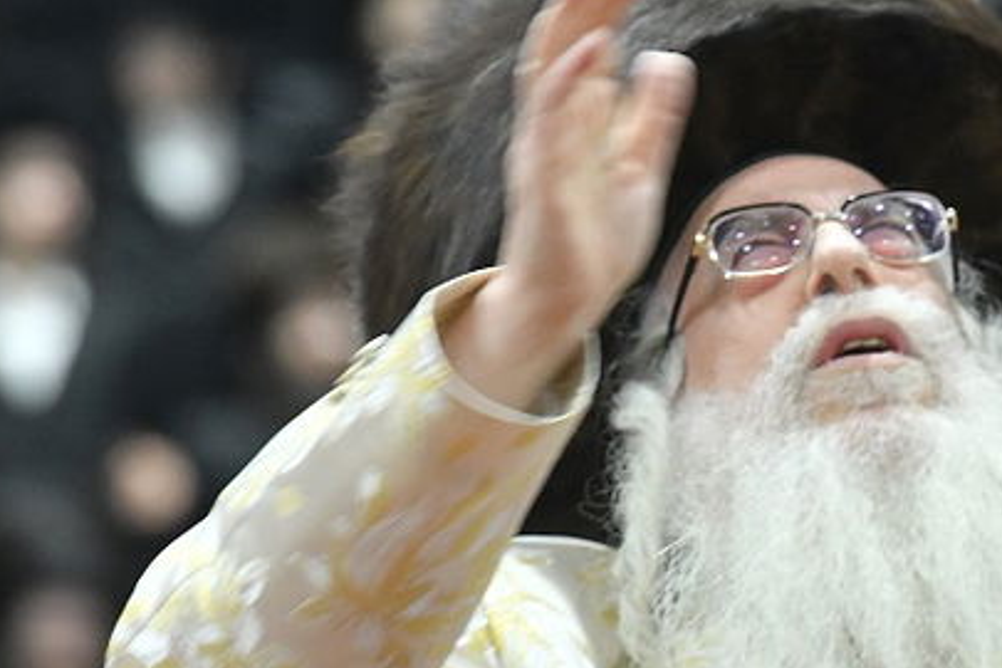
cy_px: 459
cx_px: 834
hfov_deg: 3.0
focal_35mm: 692
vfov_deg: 2.0
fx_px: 19259
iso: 1600
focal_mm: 200
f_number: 5.6
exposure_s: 1/125
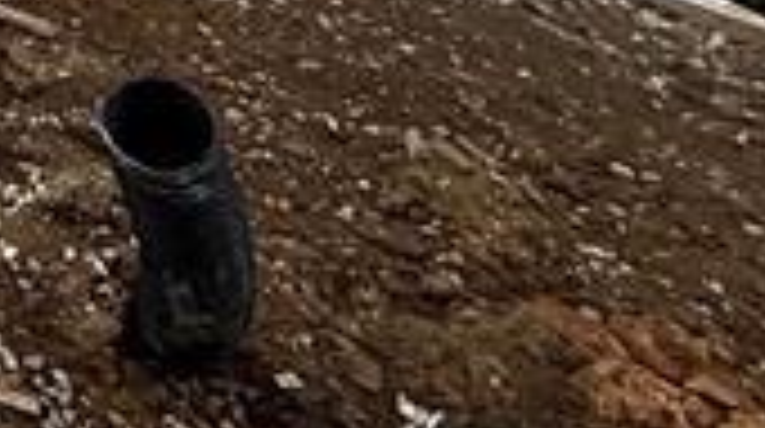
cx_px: -990
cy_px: -861
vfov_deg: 9.9
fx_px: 1863
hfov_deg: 15.3
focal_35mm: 92
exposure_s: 1/1033
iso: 50
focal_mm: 2.22
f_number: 2.2
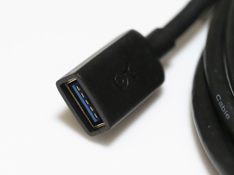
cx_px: 117
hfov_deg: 16.4
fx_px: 811
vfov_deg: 12.3
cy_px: 88
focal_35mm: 120
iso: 4000
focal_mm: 60
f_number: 4
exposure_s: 1/125
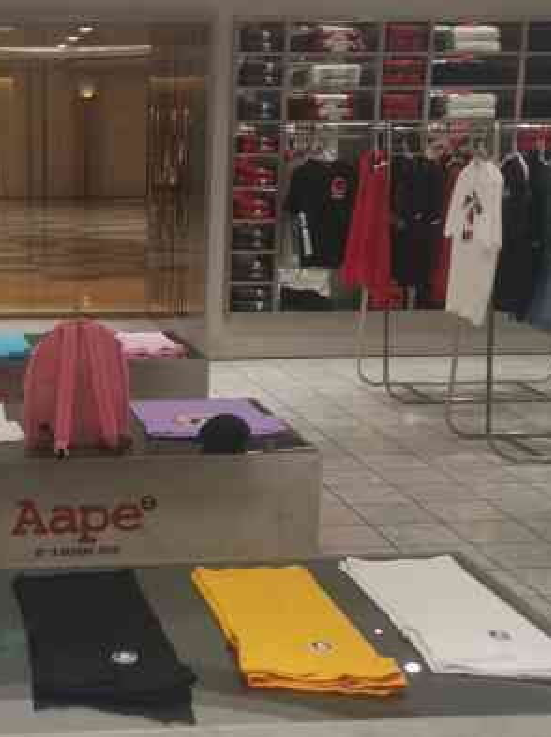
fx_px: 1360
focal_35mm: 64
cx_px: 50
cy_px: 513
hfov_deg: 22.3
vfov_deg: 30.0
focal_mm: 5.58
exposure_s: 1/105
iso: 50
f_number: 1.8
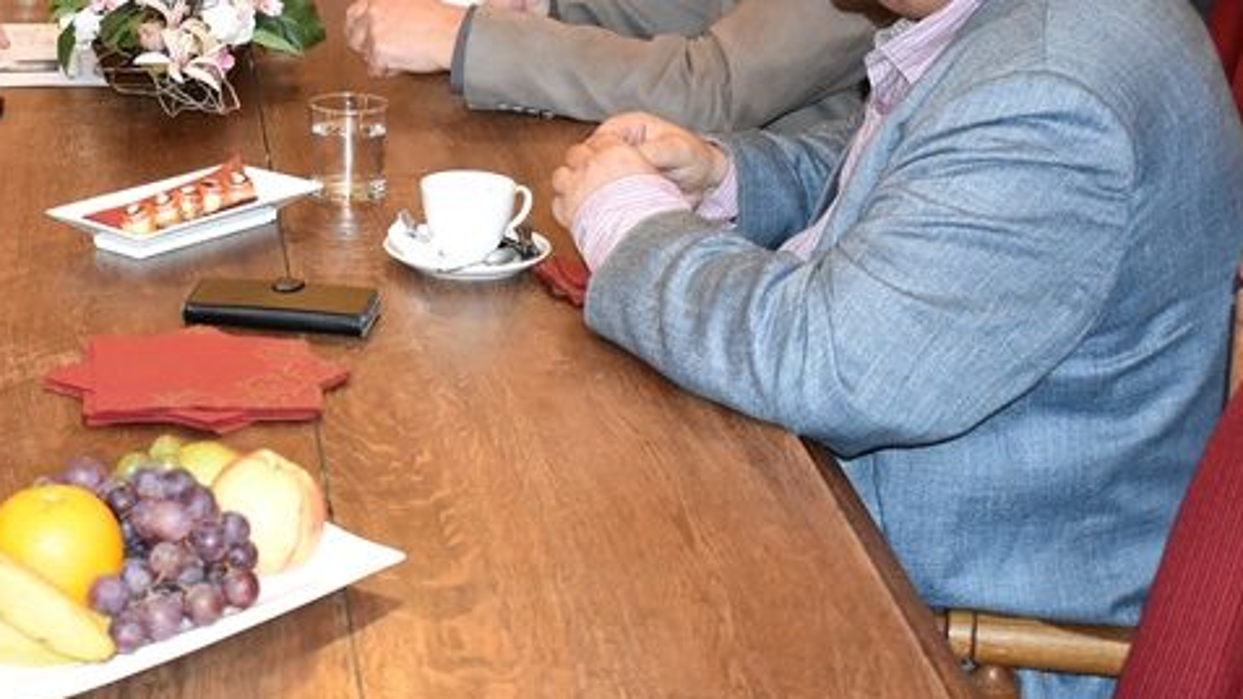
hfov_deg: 25.5
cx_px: 138
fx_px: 2669
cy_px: 14
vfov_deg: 14.7
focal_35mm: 81
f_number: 4
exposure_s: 1/60
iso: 1400
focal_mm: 24
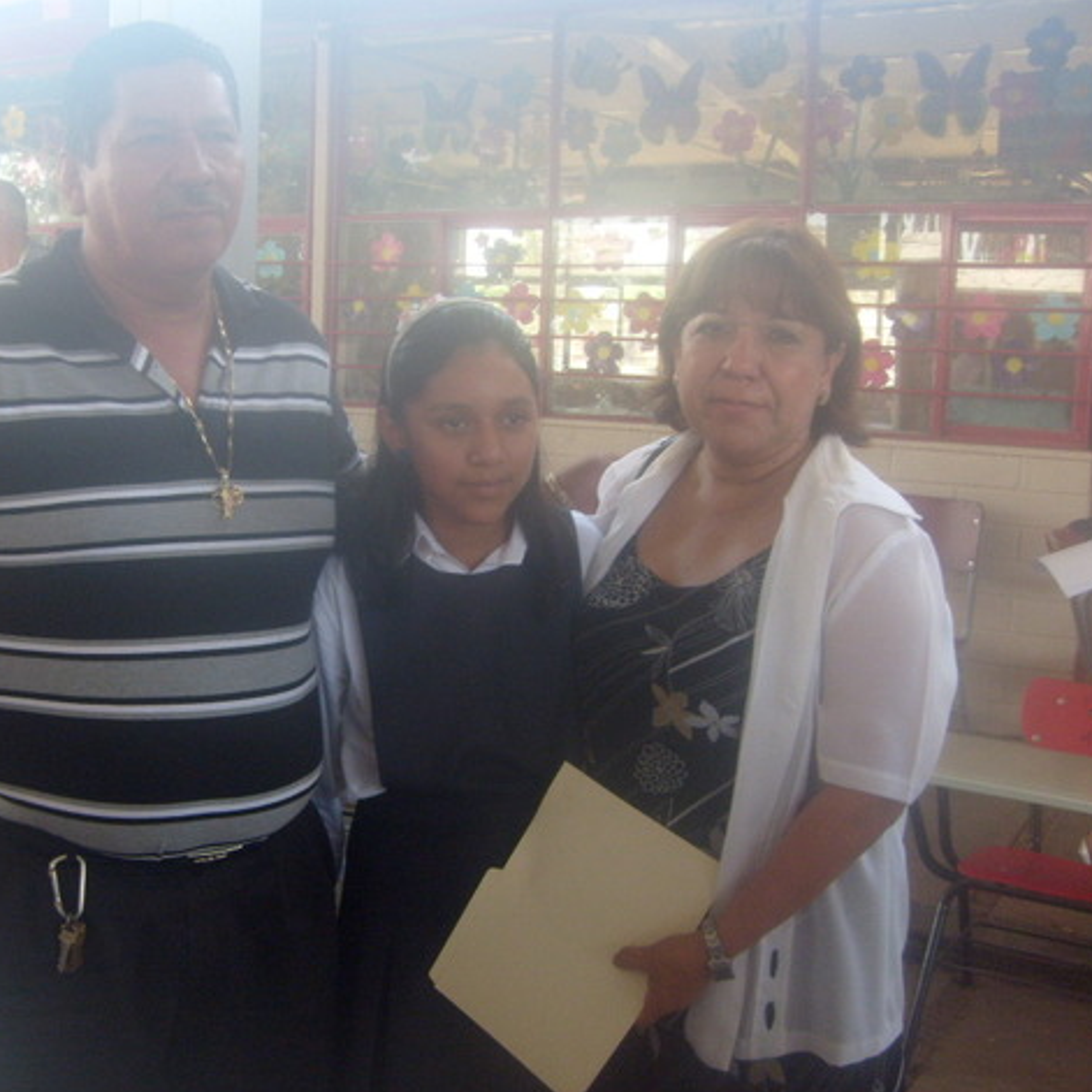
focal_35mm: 42
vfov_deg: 40.0
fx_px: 1499
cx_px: 383
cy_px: 538
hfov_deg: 39.6
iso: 80
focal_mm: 5.8
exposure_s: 1/90
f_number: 2.8
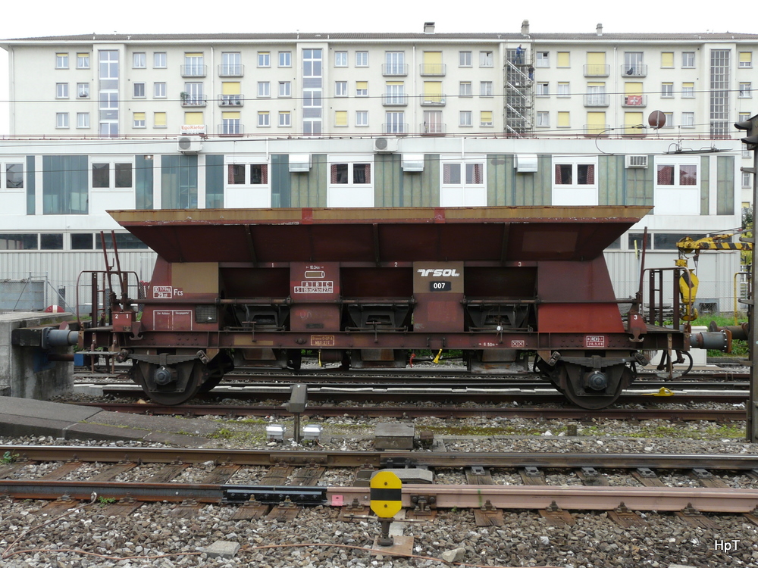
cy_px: 284
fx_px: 788
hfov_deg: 51.4
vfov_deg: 39.7
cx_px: 379
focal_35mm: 36
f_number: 4
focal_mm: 5.9
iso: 100
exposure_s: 1/160
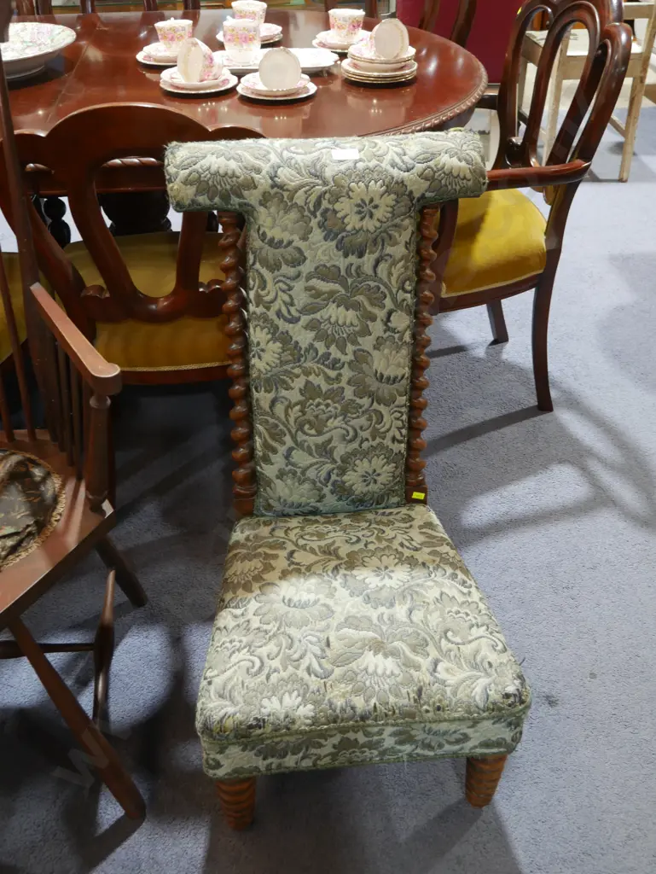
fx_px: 909
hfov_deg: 39.7
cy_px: 437
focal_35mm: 36
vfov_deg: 51.3
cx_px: 328
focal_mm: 18
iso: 800
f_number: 4
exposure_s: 1/60
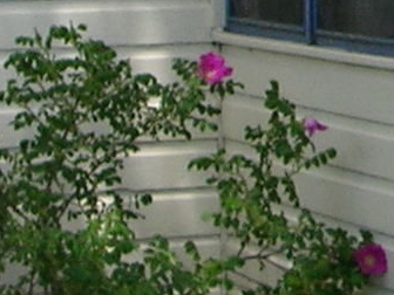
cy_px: -251
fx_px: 3073
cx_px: 577
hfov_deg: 7.2
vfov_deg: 5.4
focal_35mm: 270
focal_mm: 5.8
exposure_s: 1/54.6
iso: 50
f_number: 8.5
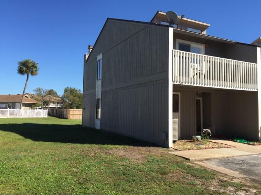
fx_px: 219
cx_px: 130
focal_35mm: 29
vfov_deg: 48.2
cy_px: 98
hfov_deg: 61.7
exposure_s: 1/1236
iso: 32
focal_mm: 4.15
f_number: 2.2
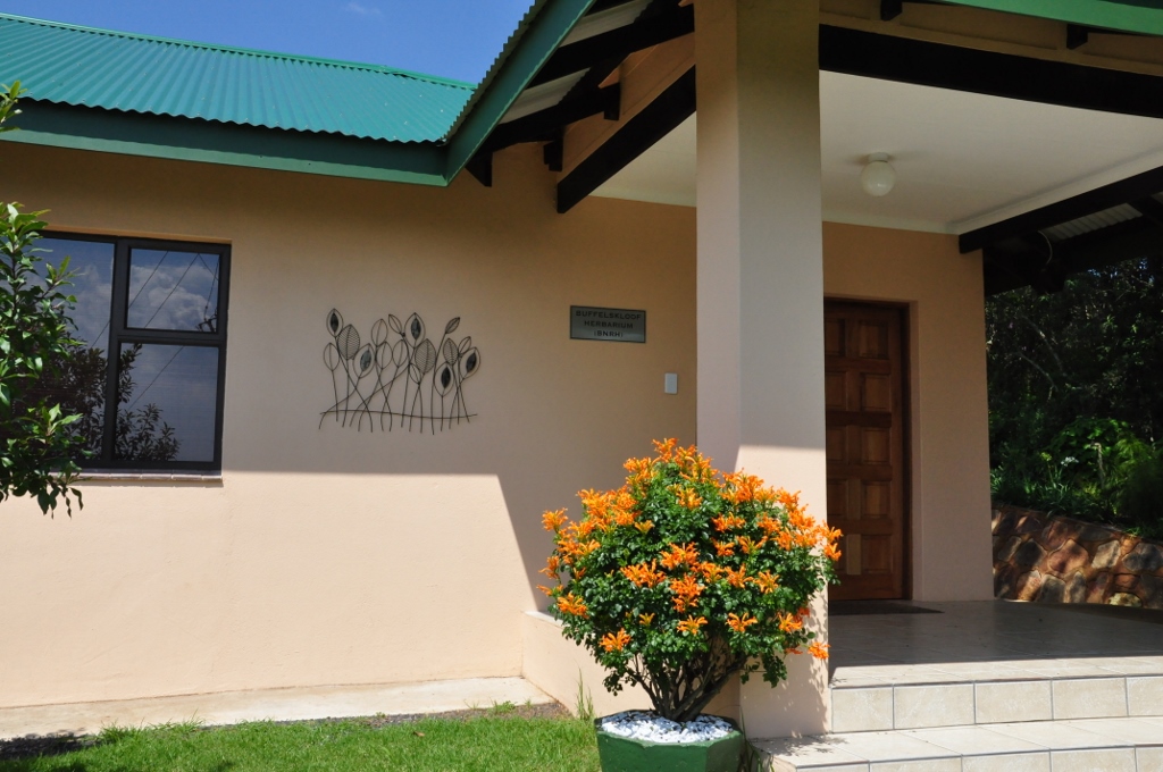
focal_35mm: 33
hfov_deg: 57.3
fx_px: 1065
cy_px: 386
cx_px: 582
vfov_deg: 39.9
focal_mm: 22
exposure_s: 1/1000
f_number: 13
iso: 1000
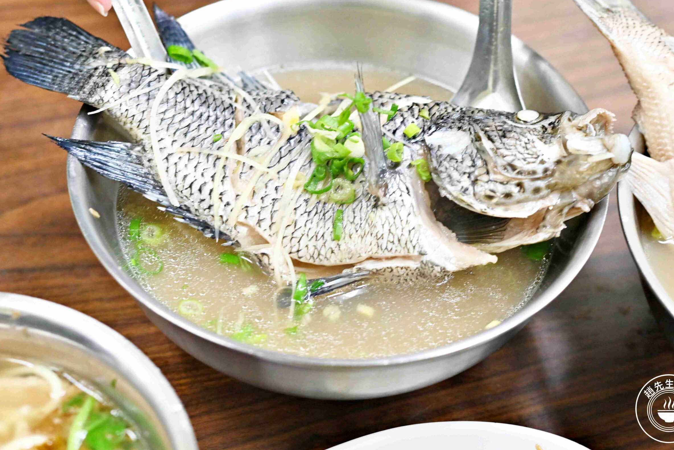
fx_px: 1517
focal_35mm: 81
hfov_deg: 25.1
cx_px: 355
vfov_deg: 16.9
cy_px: 222
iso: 1100
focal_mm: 50
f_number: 3.2
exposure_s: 1/160
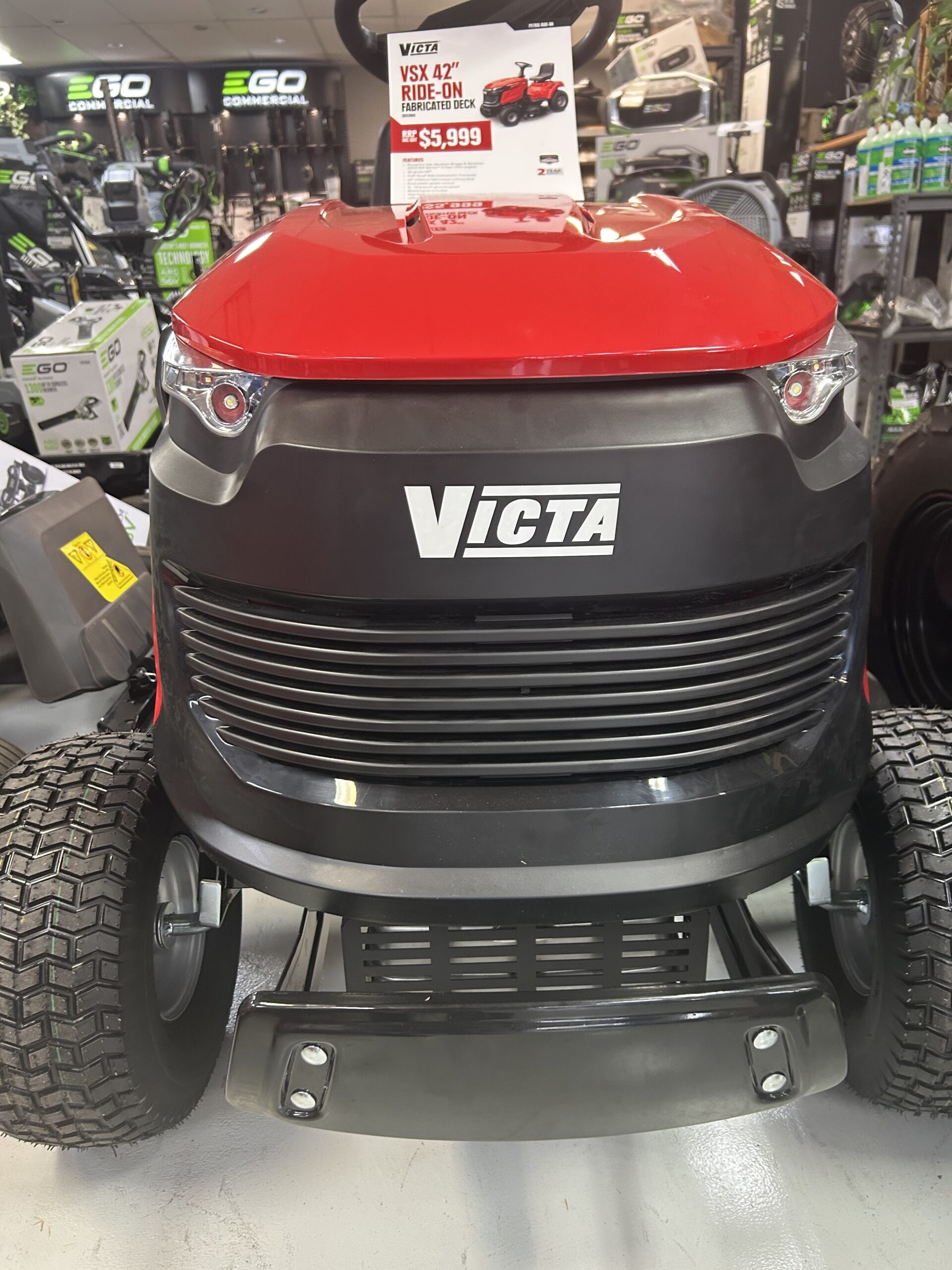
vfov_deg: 67.3
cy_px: 635
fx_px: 953
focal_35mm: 26
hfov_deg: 53.1
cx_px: 476
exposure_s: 1/50
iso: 200
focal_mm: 5.7
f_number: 1.5
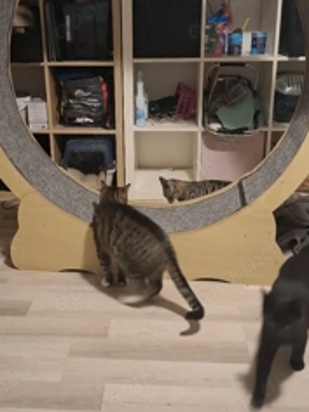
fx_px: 464
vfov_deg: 47.4
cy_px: 155
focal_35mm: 39
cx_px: 141
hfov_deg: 36.8
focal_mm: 5.54
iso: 800
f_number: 1.8
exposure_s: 1/20
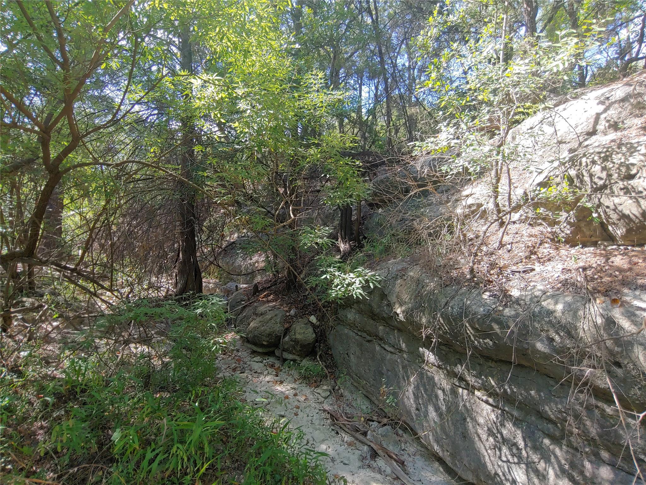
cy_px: 242
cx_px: 323
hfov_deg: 94.5
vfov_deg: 78.1
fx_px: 299
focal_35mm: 16
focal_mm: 2.18
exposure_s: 1/60
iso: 50
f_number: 1.9
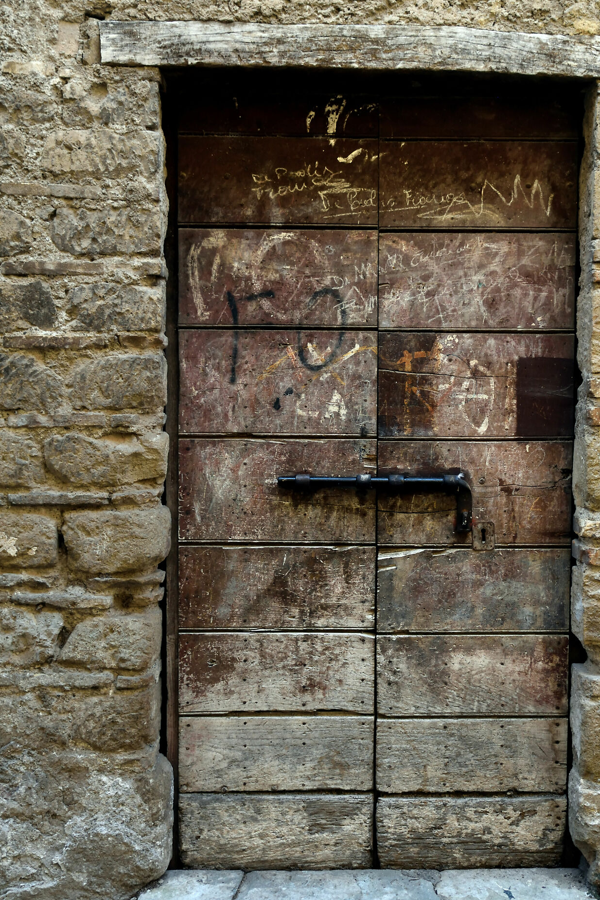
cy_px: 408
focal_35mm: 35
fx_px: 875
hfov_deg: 37.7
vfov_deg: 54.4
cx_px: 357
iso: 400
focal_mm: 18
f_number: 5
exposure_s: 1/100
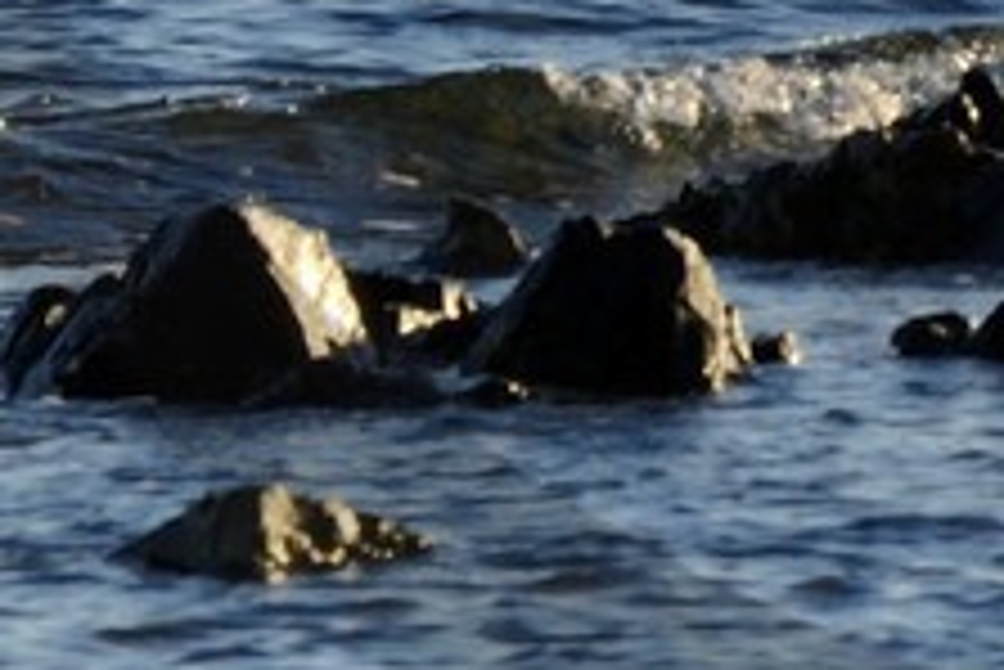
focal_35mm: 1113
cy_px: -908
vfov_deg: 1.2
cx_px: 1441
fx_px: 31059
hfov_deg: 1.9
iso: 200
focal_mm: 155
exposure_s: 1/320
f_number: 11
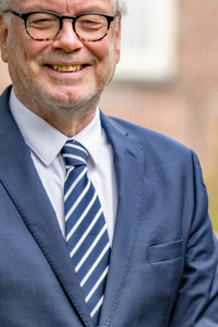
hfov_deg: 2.2
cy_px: 147
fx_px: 5773
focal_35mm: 636
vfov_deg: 3.2
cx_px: 54
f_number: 6
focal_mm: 270
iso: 200
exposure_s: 1/60
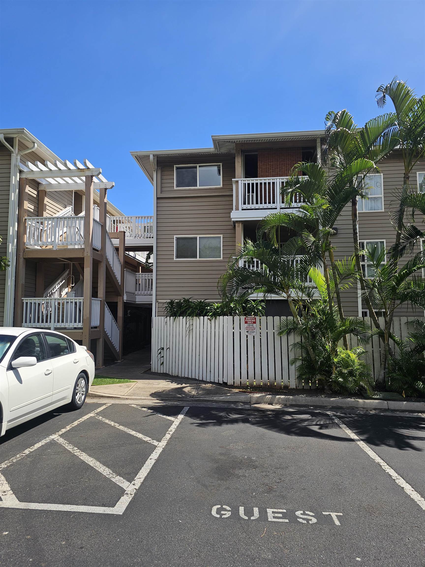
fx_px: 377
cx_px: 212
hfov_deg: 58.9
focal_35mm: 23
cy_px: 284
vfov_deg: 73.9
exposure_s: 1/628
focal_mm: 6.3
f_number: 1.7
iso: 10
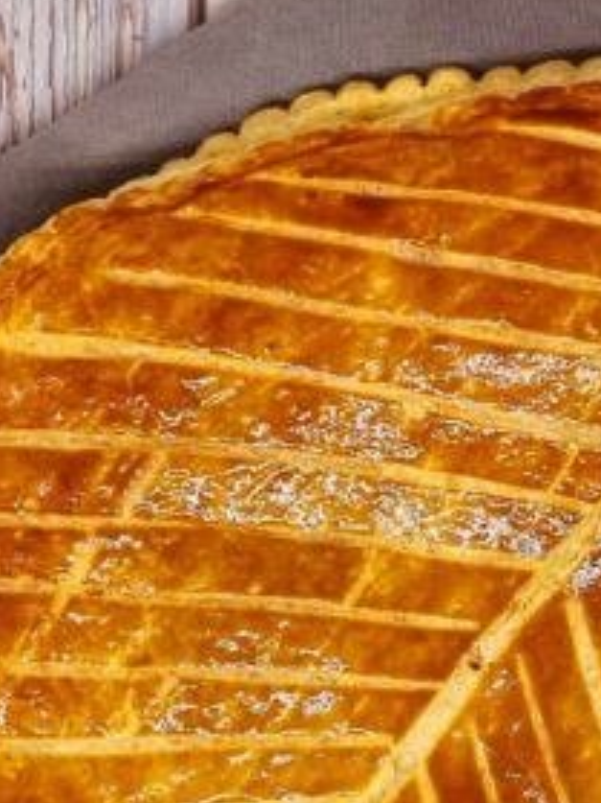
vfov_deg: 33.3
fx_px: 1297
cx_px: 523
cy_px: 656
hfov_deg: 25.4
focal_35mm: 56
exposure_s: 1/100
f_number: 1.8
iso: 100
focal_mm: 5.4
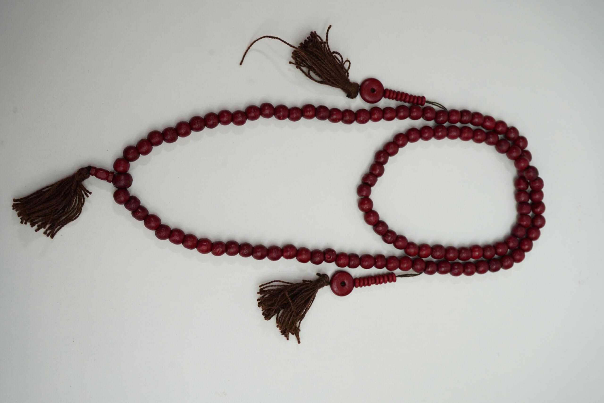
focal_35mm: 49
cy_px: 202
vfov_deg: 27.5
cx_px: 302
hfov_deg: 40.3
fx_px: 822
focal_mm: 49
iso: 640
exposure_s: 1/50
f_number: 8
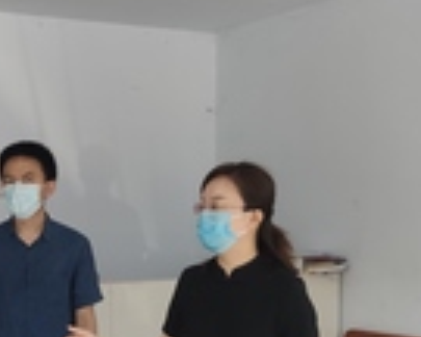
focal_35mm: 78
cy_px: 337
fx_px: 972
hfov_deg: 24.1
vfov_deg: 19.1
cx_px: 94
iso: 193
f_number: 1.75
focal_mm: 4.75
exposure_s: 1/100
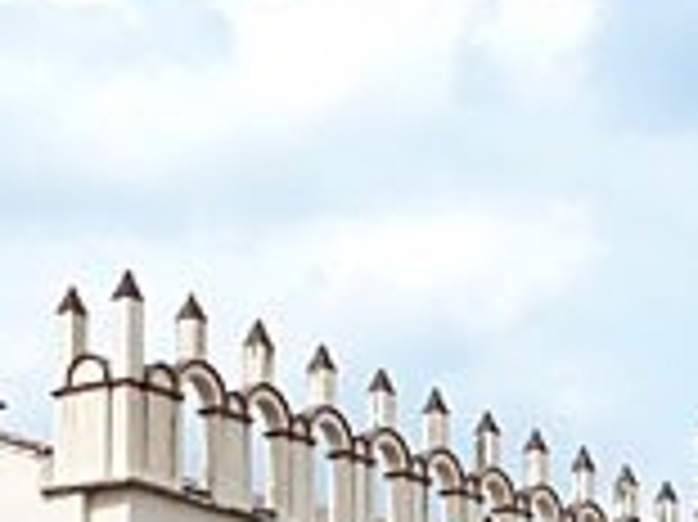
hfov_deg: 15.6
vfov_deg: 11.1
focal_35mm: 124
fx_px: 2498
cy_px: 950
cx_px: 703
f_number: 4
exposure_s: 1/500
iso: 80
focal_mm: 5.3
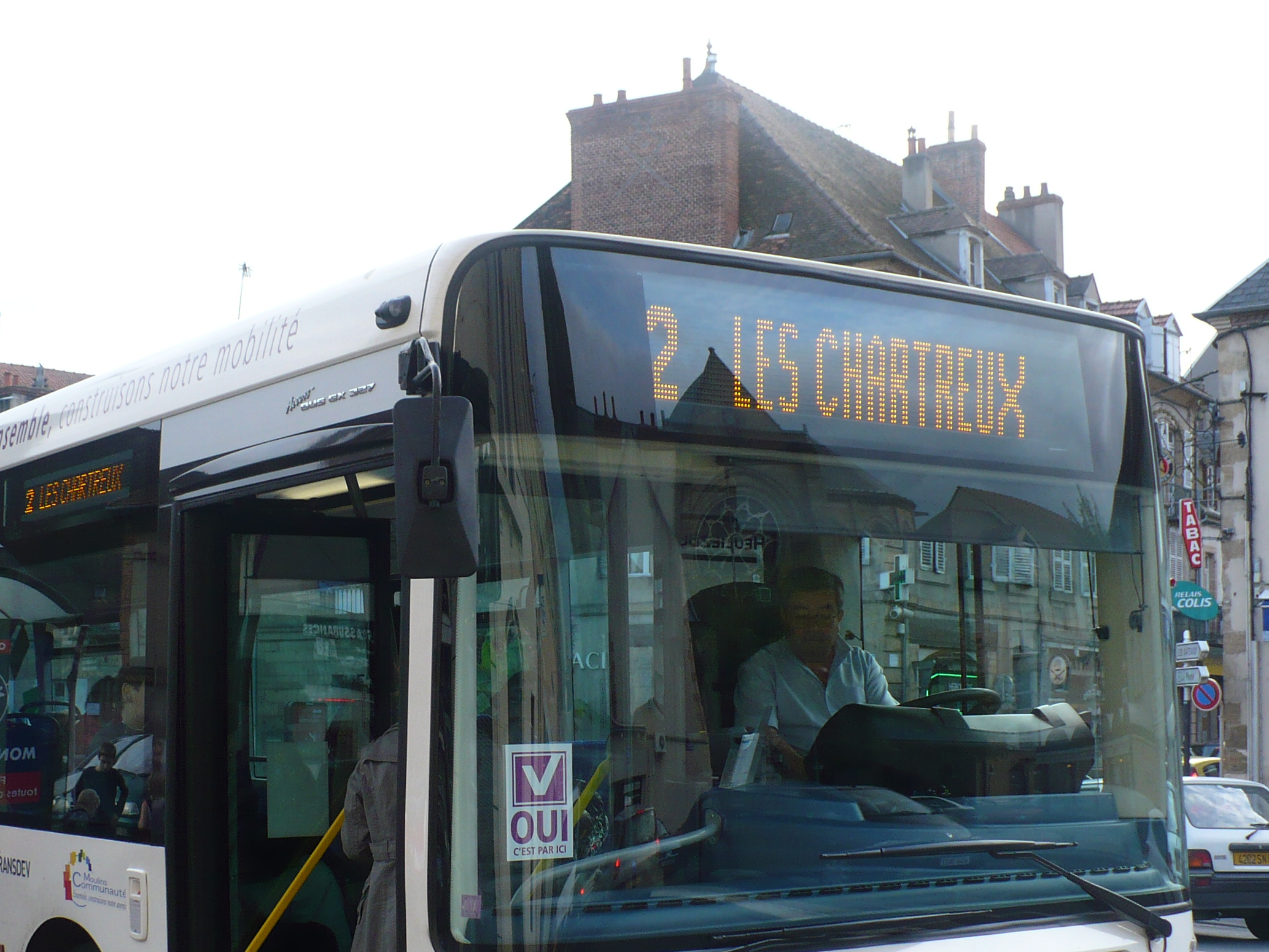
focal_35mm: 55
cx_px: 503
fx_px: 2016
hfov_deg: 34.8
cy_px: 707
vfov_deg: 26.2
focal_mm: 6.1
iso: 100
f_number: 2.8
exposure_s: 1/200
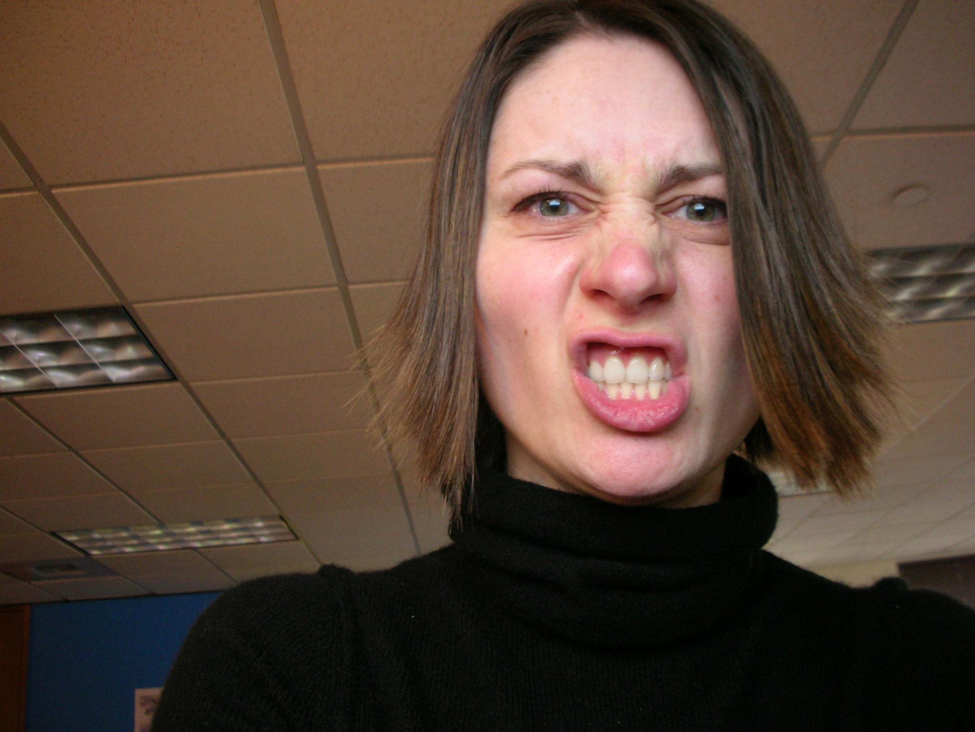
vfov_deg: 40.7
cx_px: 488
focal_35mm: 35
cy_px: 366
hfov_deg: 52.6
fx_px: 986
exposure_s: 1/3.9
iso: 158
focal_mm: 5.8
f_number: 3
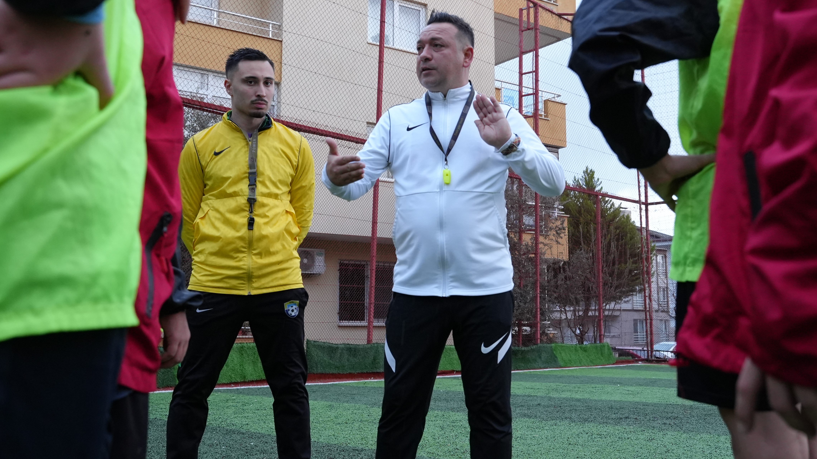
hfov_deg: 52.8
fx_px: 823
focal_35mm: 38
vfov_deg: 31.2
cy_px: 205
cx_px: 409
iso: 2000
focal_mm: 24
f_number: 4
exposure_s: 1/160
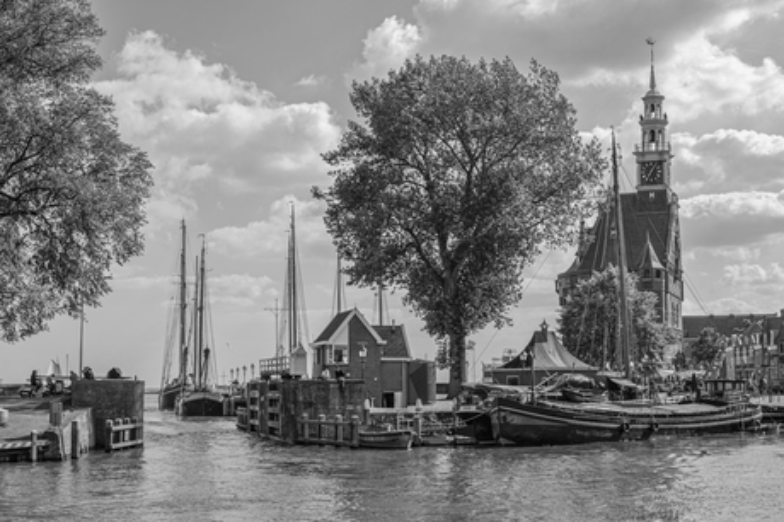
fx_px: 1088
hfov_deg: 39.6
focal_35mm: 50
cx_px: 392
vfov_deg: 27.0
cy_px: 261
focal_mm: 50
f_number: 10
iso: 200
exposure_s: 1/400
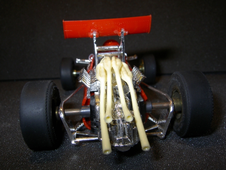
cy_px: 85
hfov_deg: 54.0
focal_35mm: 34
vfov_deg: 41.8
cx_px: 113
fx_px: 222
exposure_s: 1/60
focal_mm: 5.6
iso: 50
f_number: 4.7
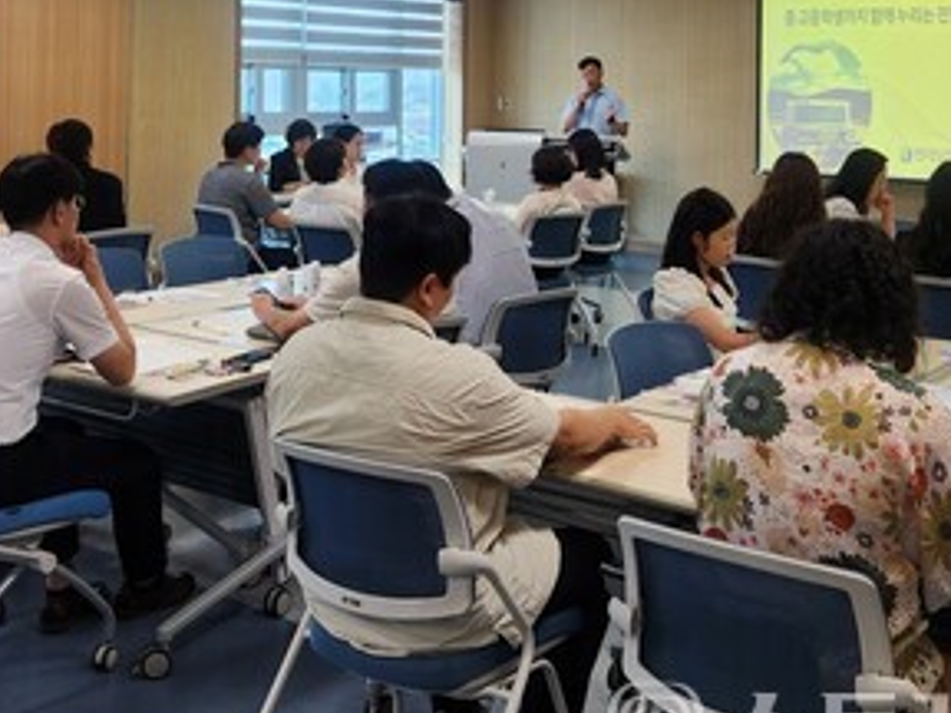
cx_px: 426
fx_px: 1319
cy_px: 79
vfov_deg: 29.1
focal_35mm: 48
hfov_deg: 39.6
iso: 64
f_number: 1.8
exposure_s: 1/120
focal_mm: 5.4
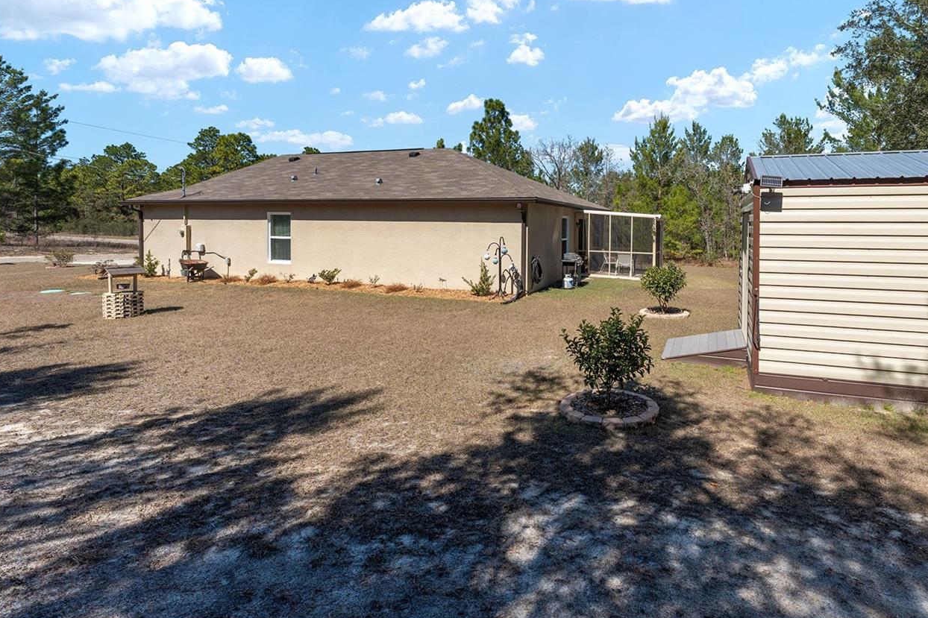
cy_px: 235
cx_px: 551
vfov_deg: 66.4
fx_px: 464
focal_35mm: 18
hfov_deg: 89.0
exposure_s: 1/1600
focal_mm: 14
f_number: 7.1
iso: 400
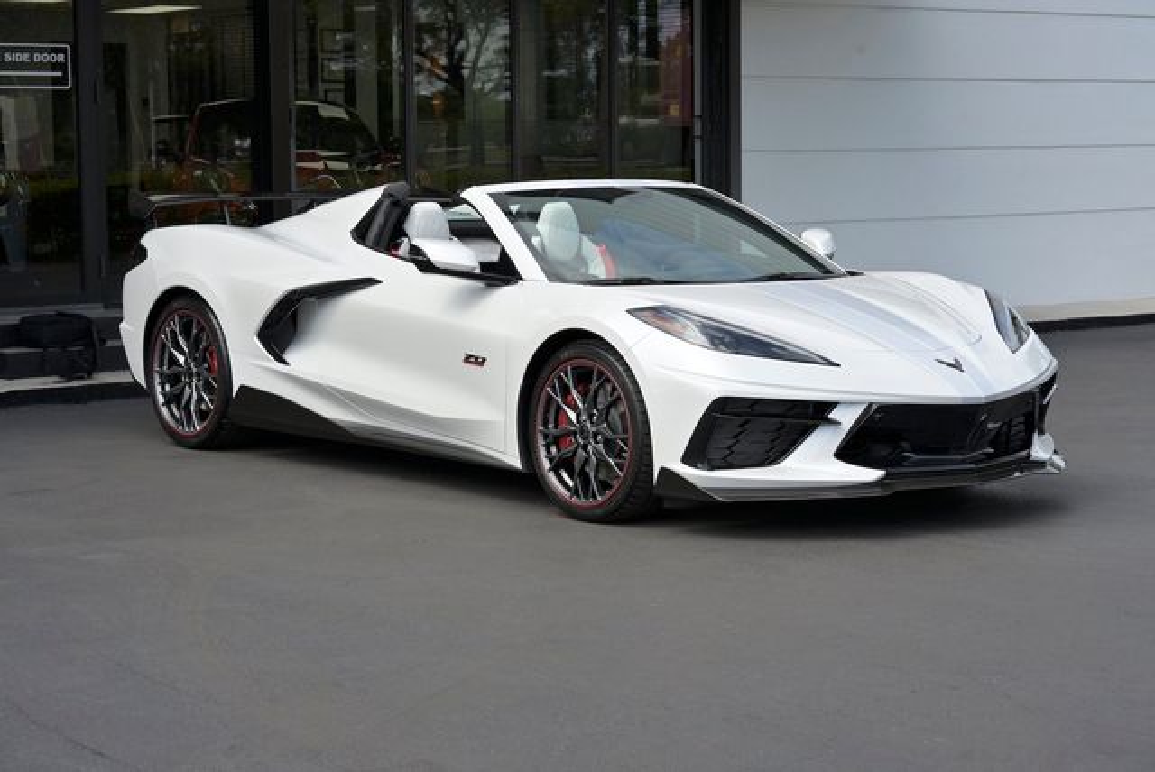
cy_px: 386
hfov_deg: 27.0
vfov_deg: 18.2
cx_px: 578
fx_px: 2408
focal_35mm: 75
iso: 160
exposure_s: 1/250
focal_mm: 75
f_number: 9
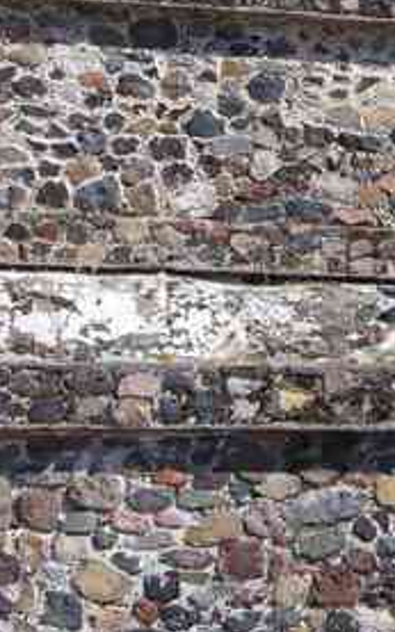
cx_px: 680
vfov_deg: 14.0
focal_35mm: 148
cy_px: 106
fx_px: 2555
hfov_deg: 8.5
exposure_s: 1/60
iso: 200
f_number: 11
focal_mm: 26.9
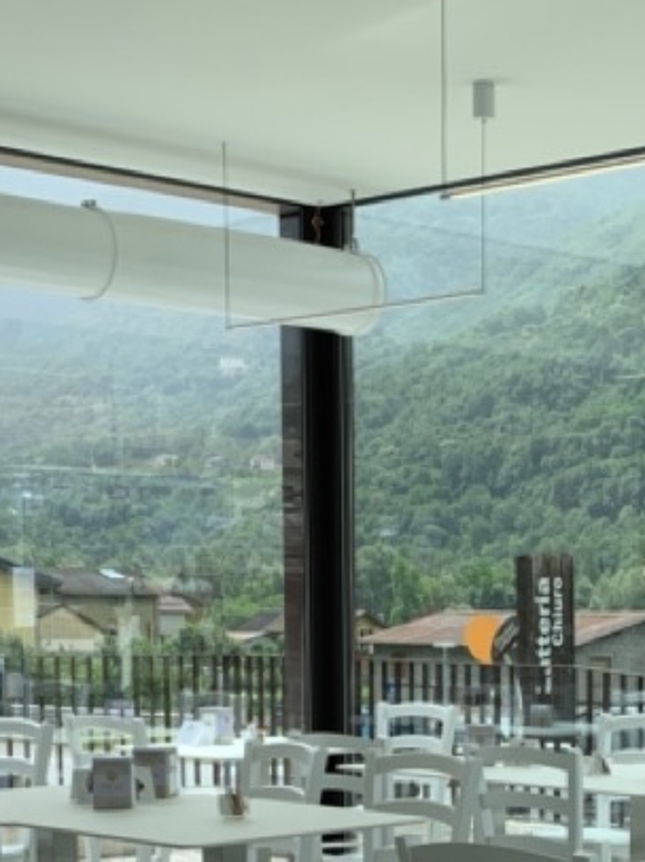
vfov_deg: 22.7
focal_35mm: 82
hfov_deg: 17.8
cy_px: 896
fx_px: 2039
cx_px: 522
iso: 25
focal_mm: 4.25
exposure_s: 1/936
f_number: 1.8
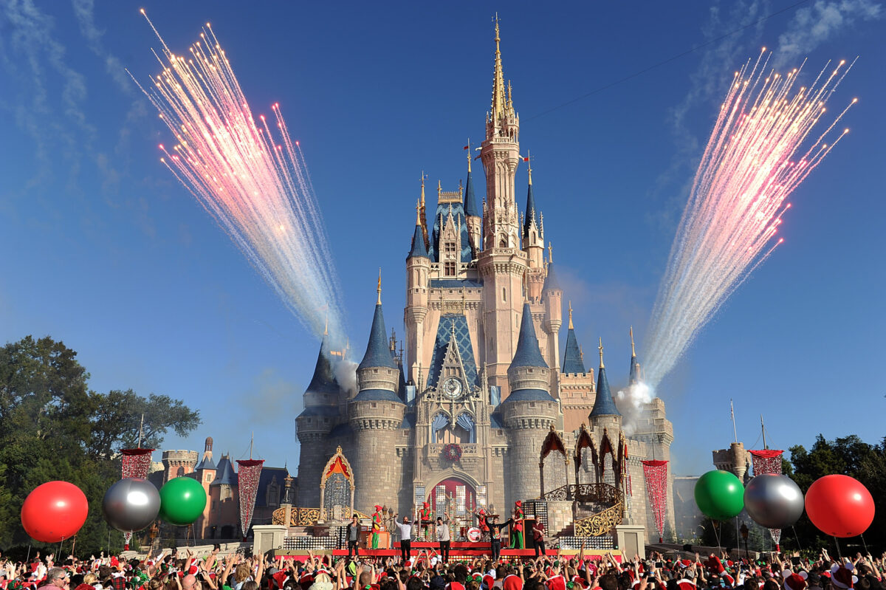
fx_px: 787
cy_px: 295
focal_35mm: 32
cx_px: 443
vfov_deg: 41.1
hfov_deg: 58.7
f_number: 5.6
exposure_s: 1/640
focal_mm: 32
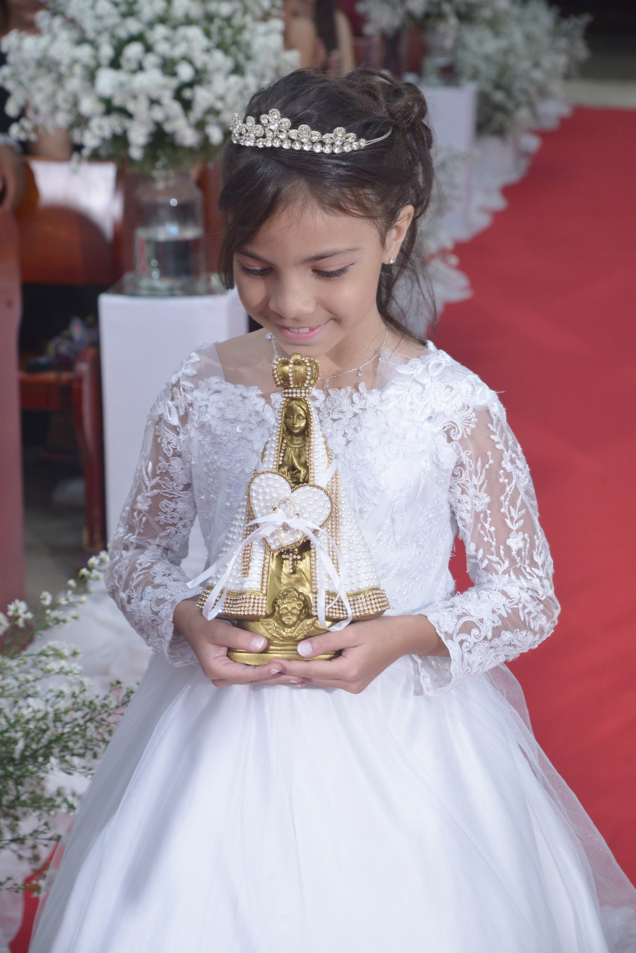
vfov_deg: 27.0
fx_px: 1986
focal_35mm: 75
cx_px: 318
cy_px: 476
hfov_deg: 18.2
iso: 2200
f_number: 6.3
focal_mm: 75
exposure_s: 1/100
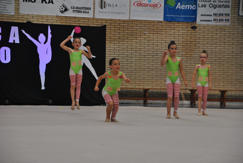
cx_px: 122
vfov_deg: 10.7
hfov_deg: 15.9
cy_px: 82
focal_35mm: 129
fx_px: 872
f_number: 5.3
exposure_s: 1/320
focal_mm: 86
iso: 800
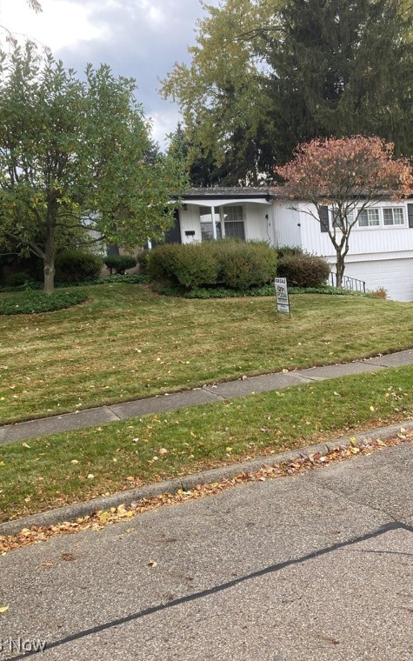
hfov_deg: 41.8
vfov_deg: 62.9
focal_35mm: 30
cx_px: 210
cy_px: 330
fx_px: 540
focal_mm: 3.99
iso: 20
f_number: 1.8
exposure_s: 1/258
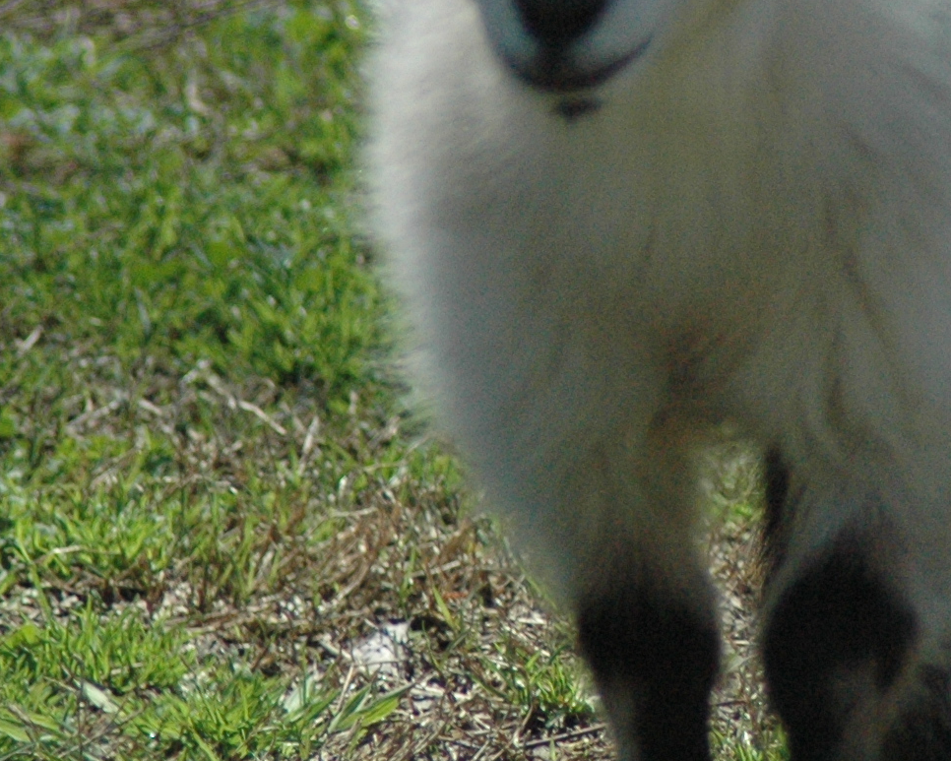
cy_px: 195
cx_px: 660
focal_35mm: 1314
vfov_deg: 1.2
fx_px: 36987
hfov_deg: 1.5
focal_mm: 300
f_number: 6.3
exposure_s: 1/2500
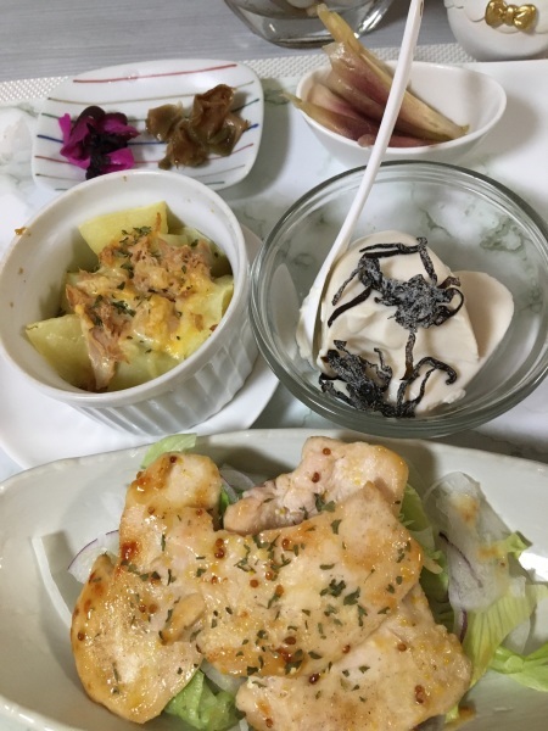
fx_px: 612
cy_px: 366
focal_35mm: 29
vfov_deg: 61.7
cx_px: 274
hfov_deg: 48.2
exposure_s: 1/30
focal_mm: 4.15
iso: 160
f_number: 2.2
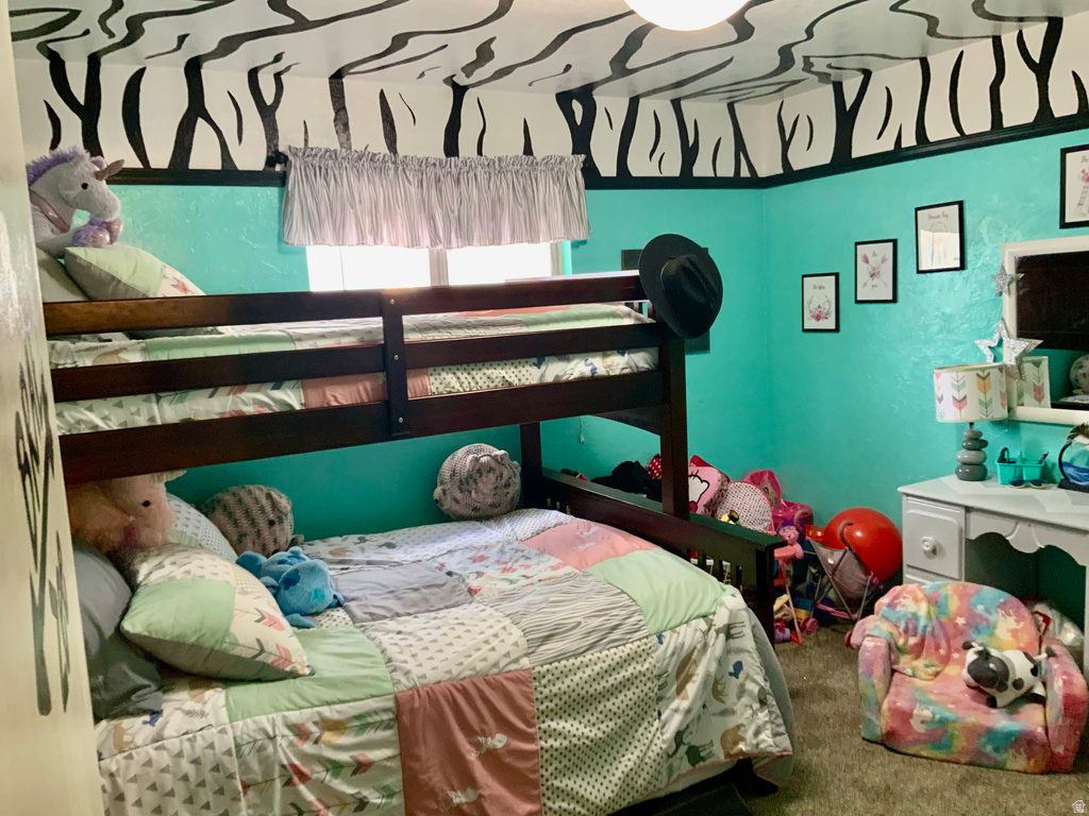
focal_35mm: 29
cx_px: 544
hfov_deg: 61.7
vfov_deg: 48.2
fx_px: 912
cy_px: 408
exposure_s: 1/60
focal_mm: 3
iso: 200
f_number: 1.8
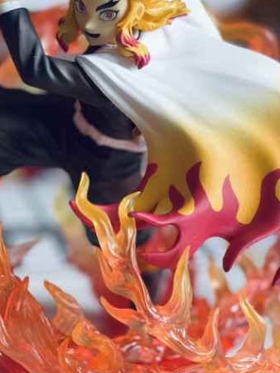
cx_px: 78
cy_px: 141
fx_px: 1478
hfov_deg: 10.8
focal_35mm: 137
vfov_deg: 14.4
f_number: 2.2
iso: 160
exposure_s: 1/111
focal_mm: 7.5
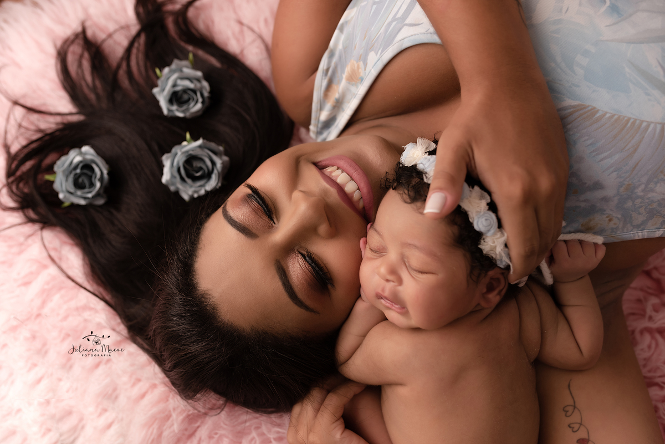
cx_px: 332
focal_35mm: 35
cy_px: 222
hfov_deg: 54.4
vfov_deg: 37.9
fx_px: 647
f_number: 4
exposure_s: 1/100
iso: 250
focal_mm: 35
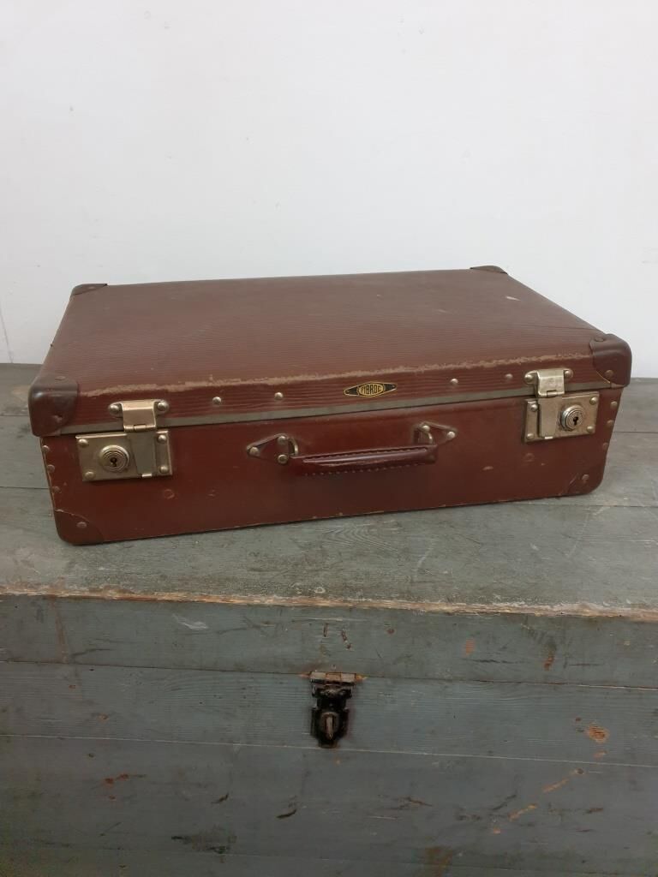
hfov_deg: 53.1
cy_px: 438
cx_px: 329
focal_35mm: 26
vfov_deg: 67.3
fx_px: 659
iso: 250
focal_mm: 4.3
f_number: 1.5
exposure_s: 1/50
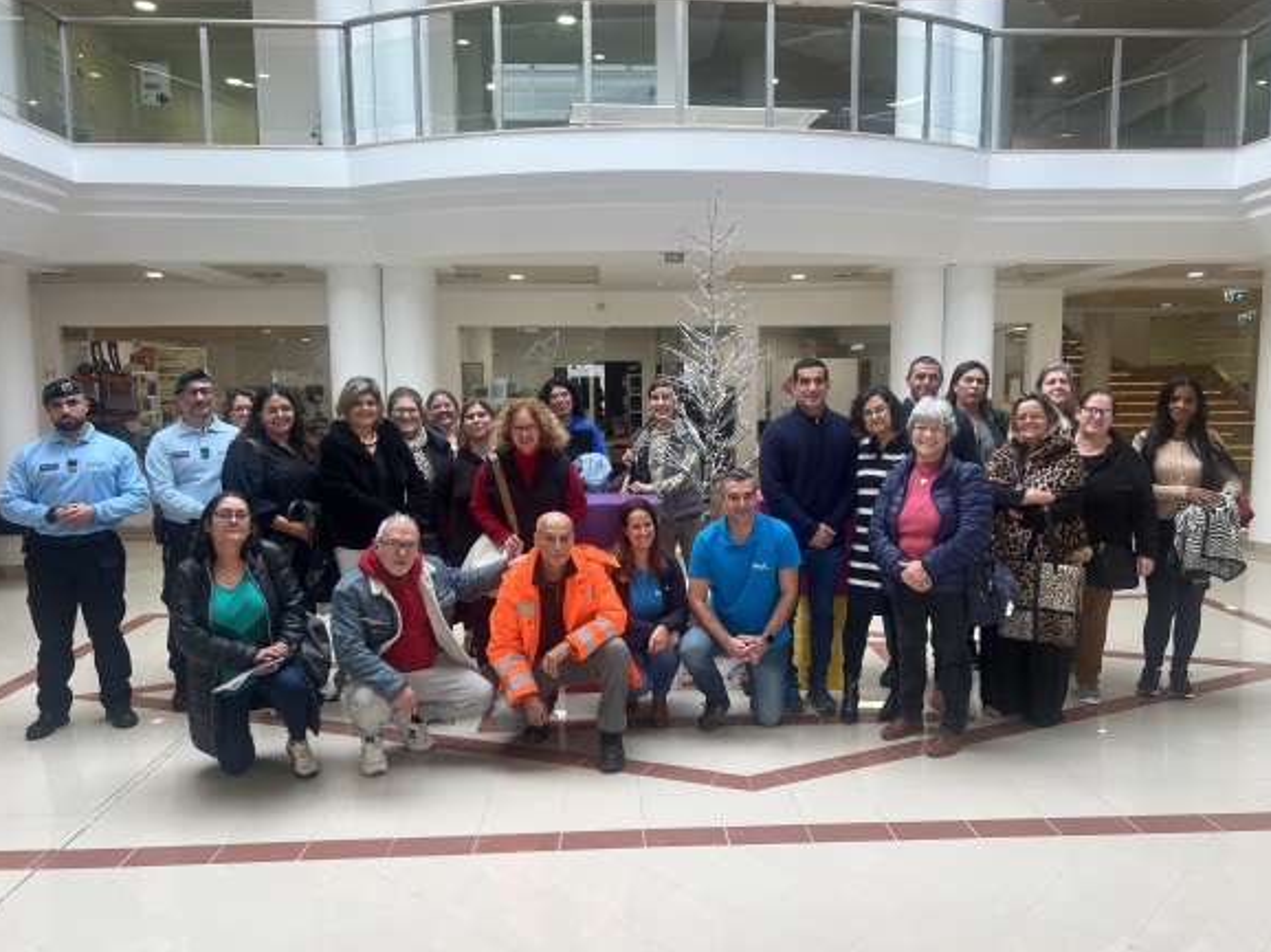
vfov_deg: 51.3
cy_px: 481
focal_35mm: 27
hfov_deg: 65.3
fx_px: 991
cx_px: 649
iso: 40
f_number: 1.5
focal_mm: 5.7
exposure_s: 1/100
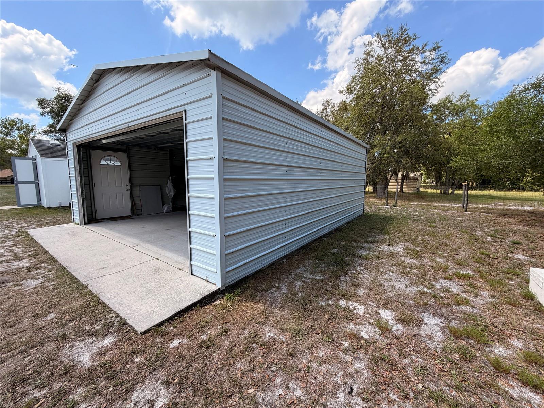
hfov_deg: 102.1
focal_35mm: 14
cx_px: 272
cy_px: 204
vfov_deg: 85.7
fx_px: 220
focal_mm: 2.22
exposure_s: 1/770
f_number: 2.2
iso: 40
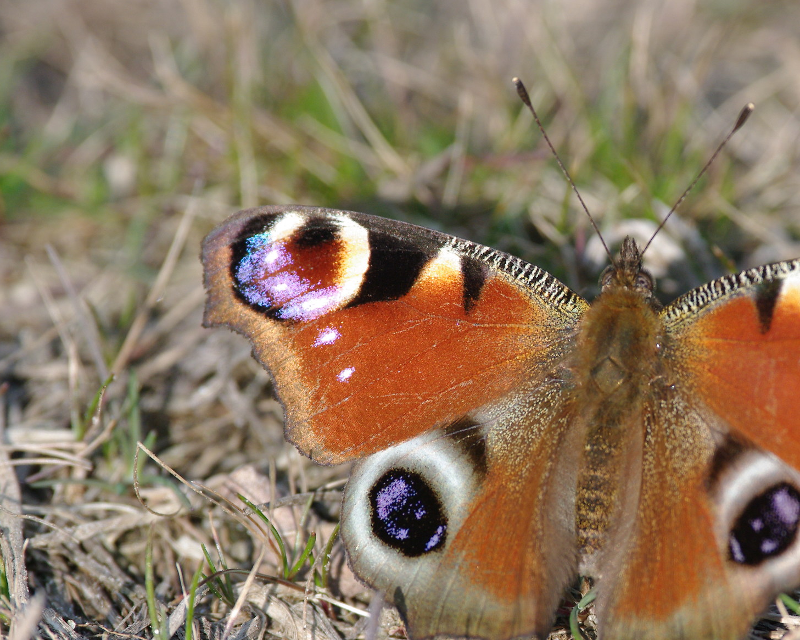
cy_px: 428
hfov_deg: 2.8
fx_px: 16452
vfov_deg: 2.2
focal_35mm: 695
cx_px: 633
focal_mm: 300
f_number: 6.7
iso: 400
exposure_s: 1/500
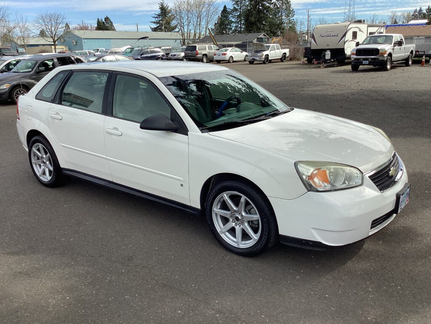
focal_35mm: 31
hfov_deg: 58.4
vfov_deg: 45.4
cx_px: 216
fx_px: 386
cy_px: 162
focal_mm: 3.3
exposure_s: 1/895
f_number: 2.4
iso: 25
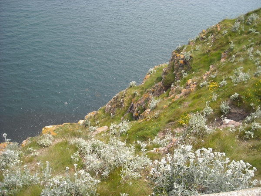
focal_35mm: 35
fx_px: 264
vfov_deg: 40.7
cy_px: 98
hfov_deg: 52.6
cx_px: 130
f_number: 5.6
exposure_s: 1/148
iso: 64
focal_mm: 5.7
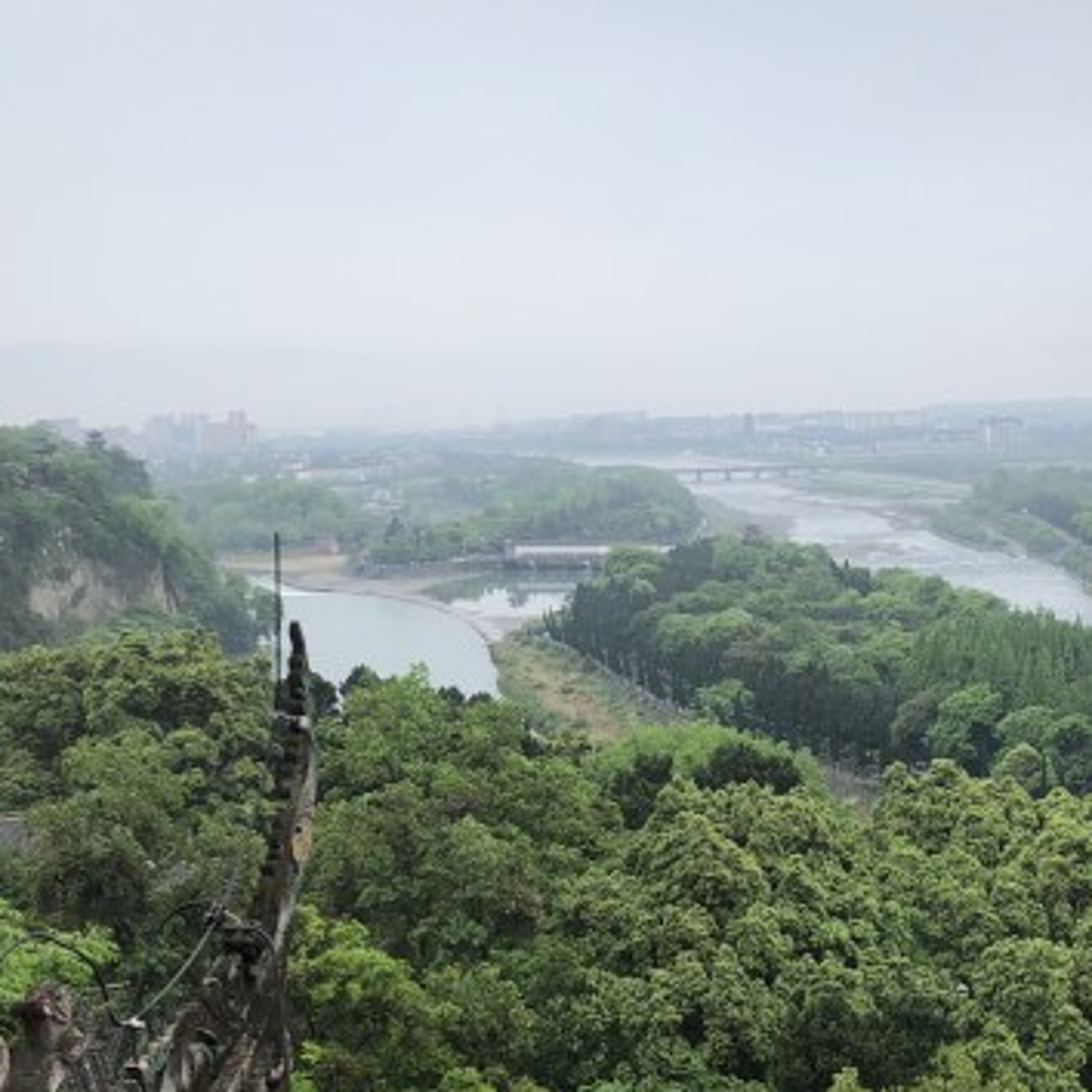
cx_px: 904
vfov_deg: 30.2
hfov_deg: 29.7
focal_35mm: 56
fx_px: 1999
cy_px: 762
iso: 20
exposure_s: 1/527
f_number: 1.8
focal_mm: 4
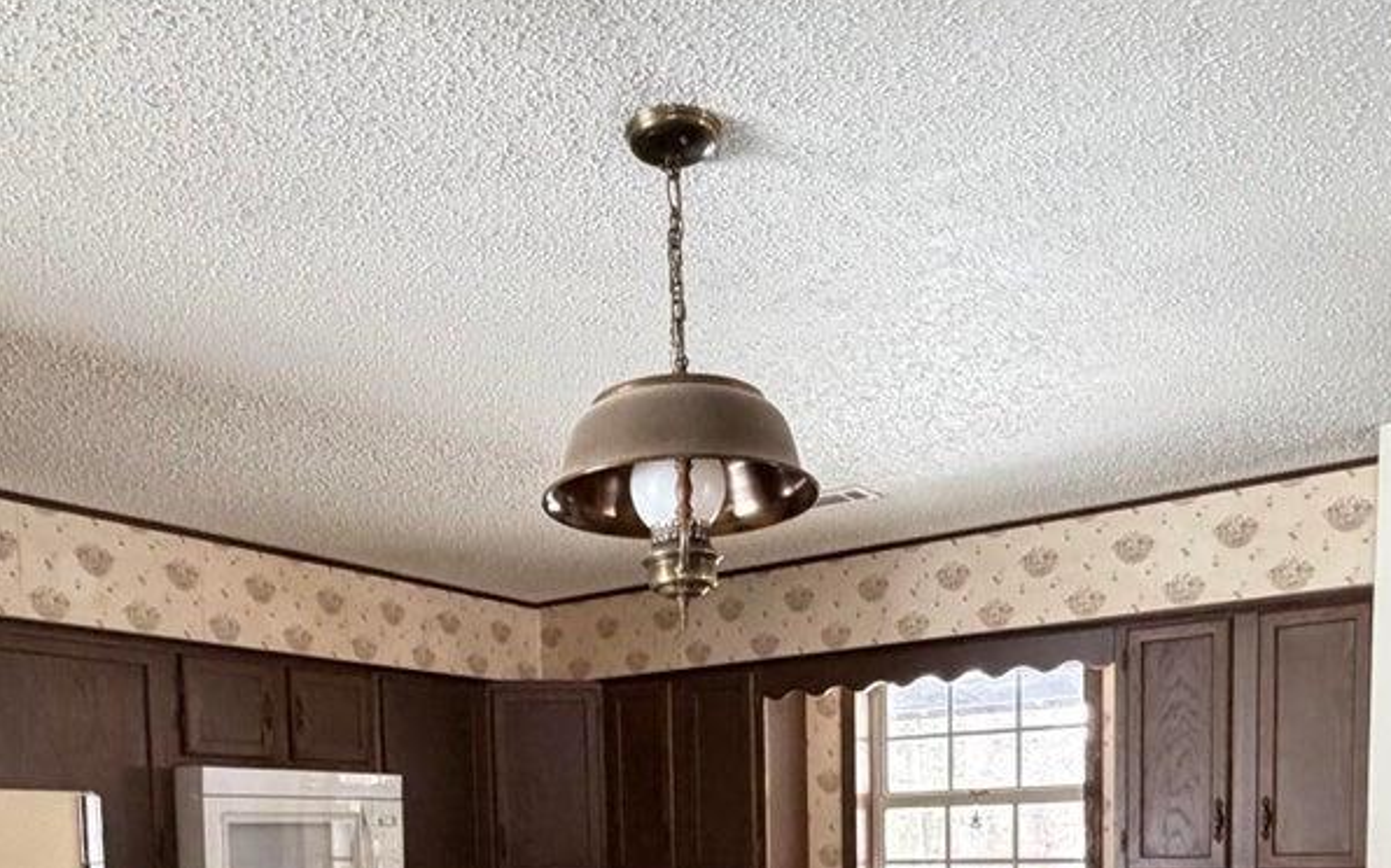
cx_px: 657
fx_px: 1288
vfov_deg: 32.9
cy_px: 940
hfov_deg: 56.7
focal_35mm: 34
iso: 500
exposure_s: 1/60
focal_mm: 2.22
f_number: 2.2
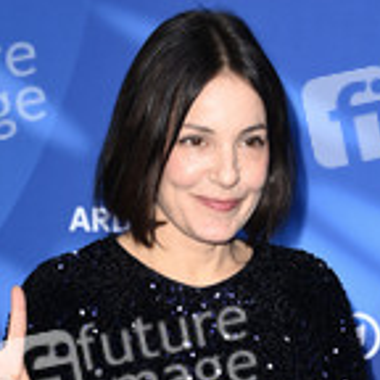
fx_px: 3080
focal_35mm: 248
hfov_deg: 7.1
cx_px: 198
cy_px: 501
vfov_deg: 7.0
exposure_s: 1/250
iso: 800
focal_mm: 105
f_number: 6.3
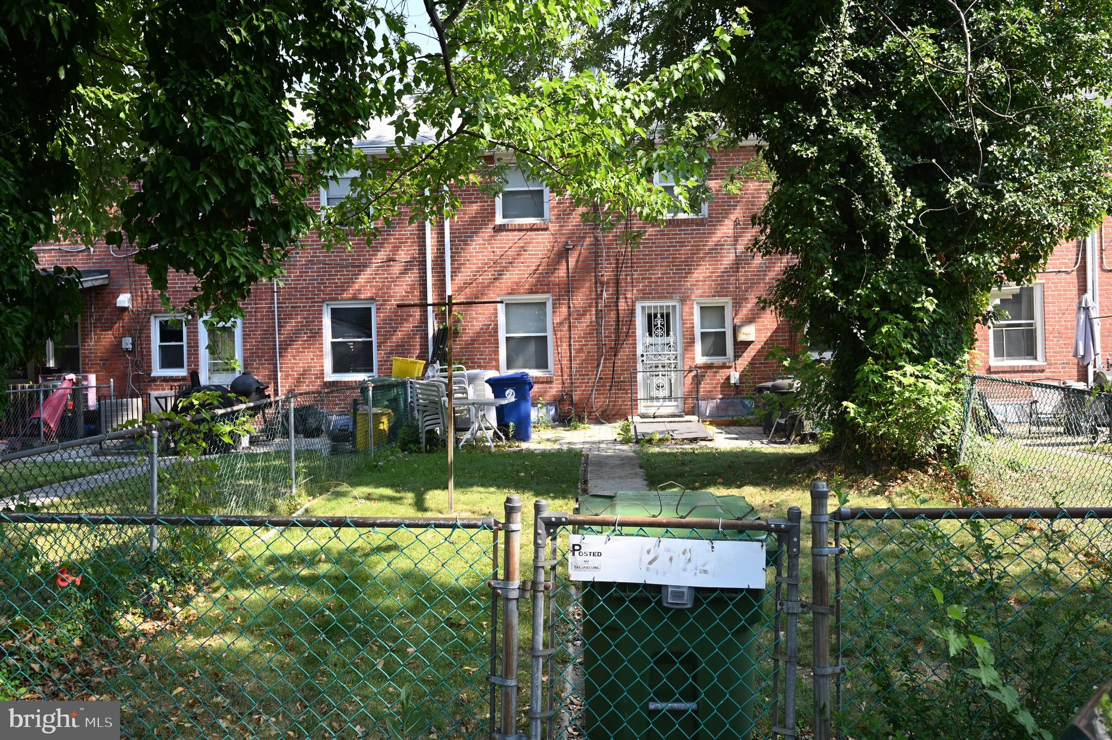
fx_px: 926
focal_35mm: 30
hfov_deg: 62.0
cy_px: 370
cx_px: 556
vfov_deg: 43.5
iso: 140
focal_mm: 30
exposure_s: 1/125
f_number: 7.1
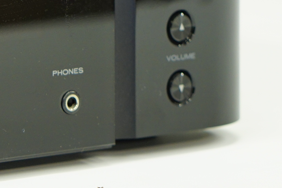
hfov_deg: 7.2
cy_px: -15
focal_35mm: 279
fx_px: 2184
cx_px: -224
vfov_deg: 4.9
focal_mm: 50
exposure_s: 1/80
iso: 400
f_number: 3.5
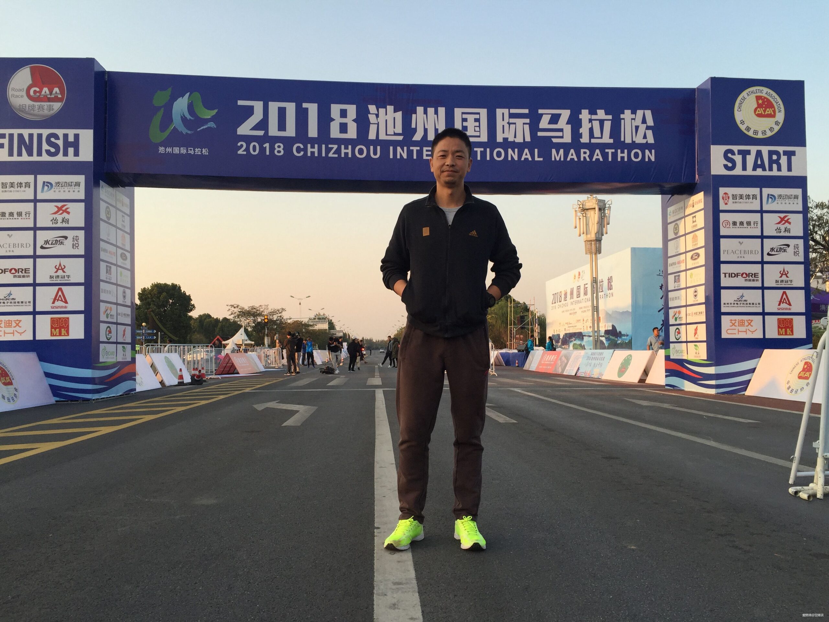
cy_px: 311
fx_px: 695
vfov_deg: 48.2
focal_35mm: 29
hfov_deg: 61.7
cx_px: 414
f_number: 2.2
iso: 32
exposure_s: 1/403
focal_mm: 4.15
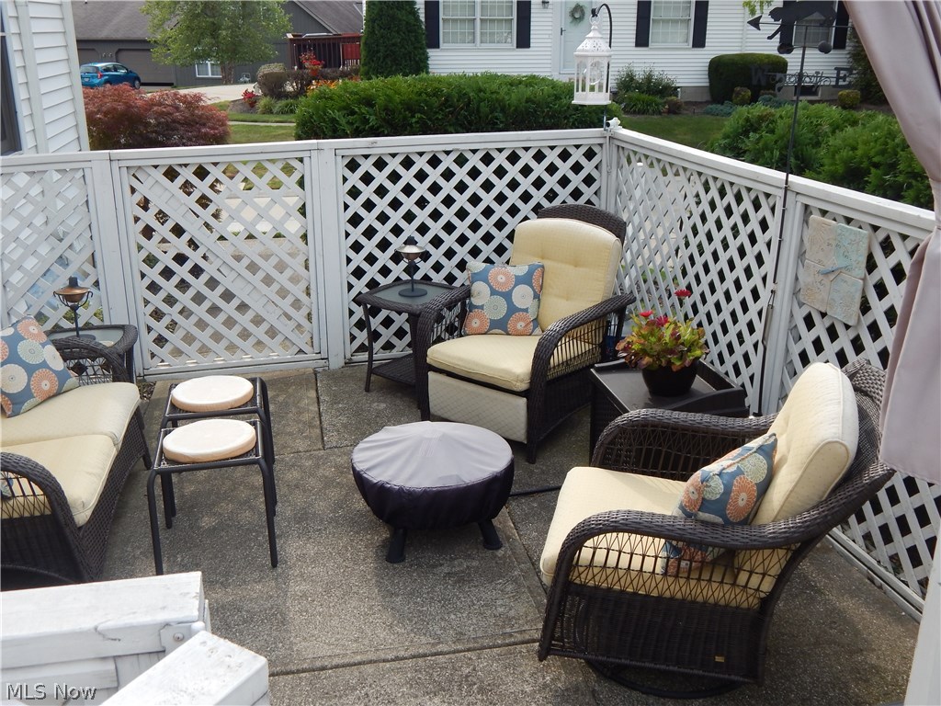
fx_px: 924
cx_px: 470
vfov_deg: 41.8
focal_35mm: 34
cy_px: 353
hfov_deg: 54.0
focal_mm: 6.1
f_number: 3.3
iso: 125
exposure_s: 1/500
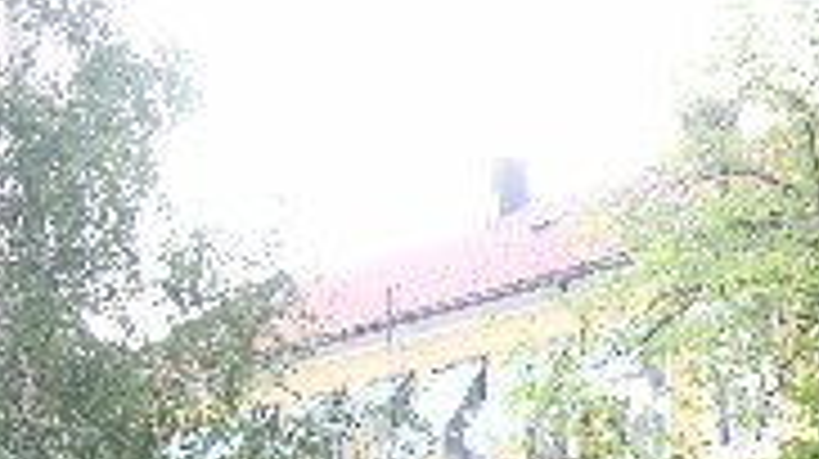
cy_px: 968
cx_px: 1024
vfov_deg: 9.1
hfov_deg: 16.6
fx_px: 2669
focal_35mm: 123
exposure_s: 1/38.8
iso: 50
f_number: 4.5
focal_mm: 8.9
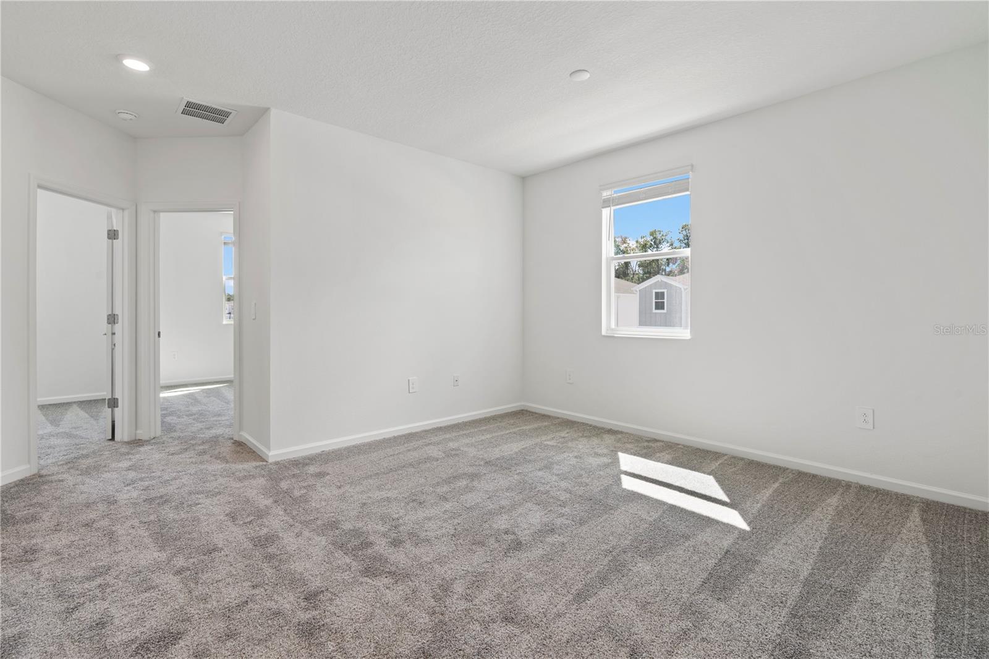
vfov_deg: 73.7
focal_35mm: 16
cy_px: 330
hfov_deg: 96.7
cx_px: 494
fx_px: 439
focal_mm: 16
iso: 100
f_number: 9
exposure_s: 1/3
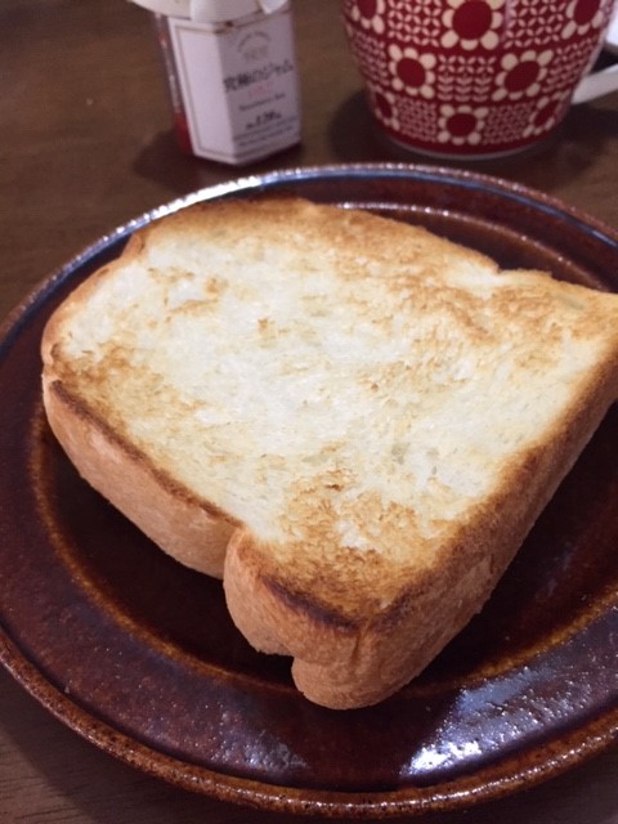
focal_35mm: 29
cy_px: 412
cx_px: 309
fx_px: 690
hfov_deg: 48.2
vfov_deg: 61.7
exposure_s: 1/30
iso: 200
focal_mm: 4.15
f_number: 2.2
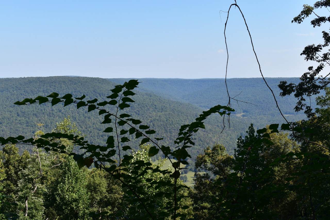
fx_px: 467
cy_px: 110
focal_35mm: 51
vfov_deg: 26.5
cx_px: 165
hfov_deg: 38.9
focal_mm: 34
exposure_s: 1/320
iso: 400
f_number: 11
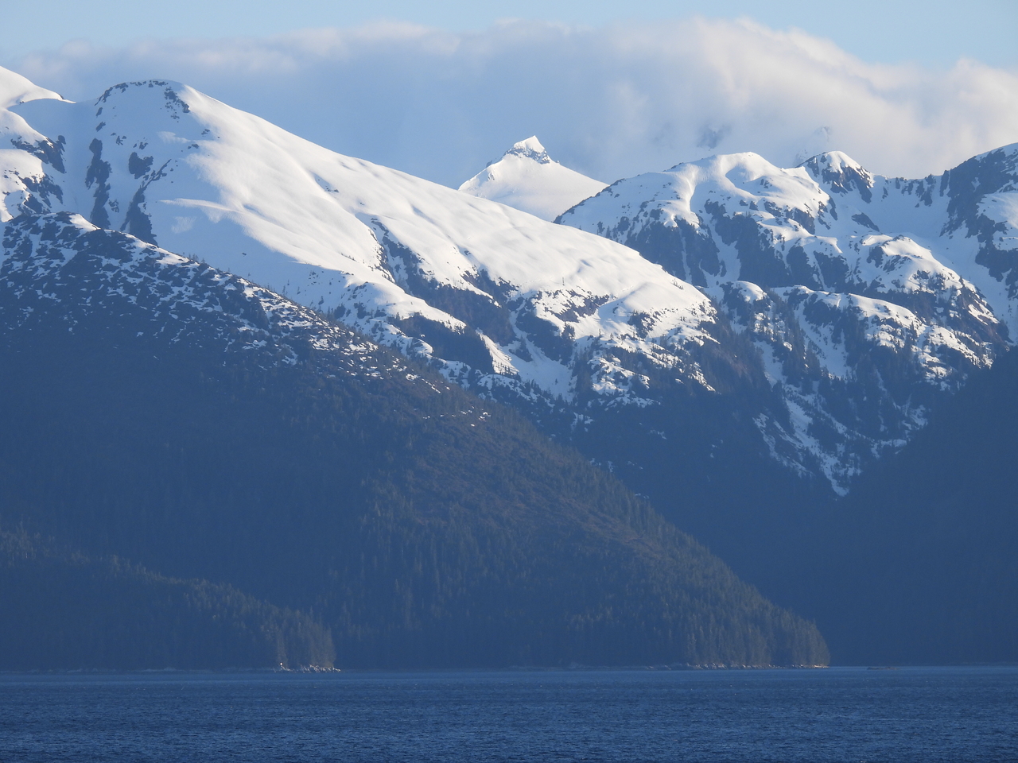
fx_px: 9411
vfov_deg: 4.6
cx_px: 509
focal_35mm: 320
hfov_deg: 6.2
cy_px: 382
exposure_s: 1/500
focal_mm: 57.1
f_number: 5
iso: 100
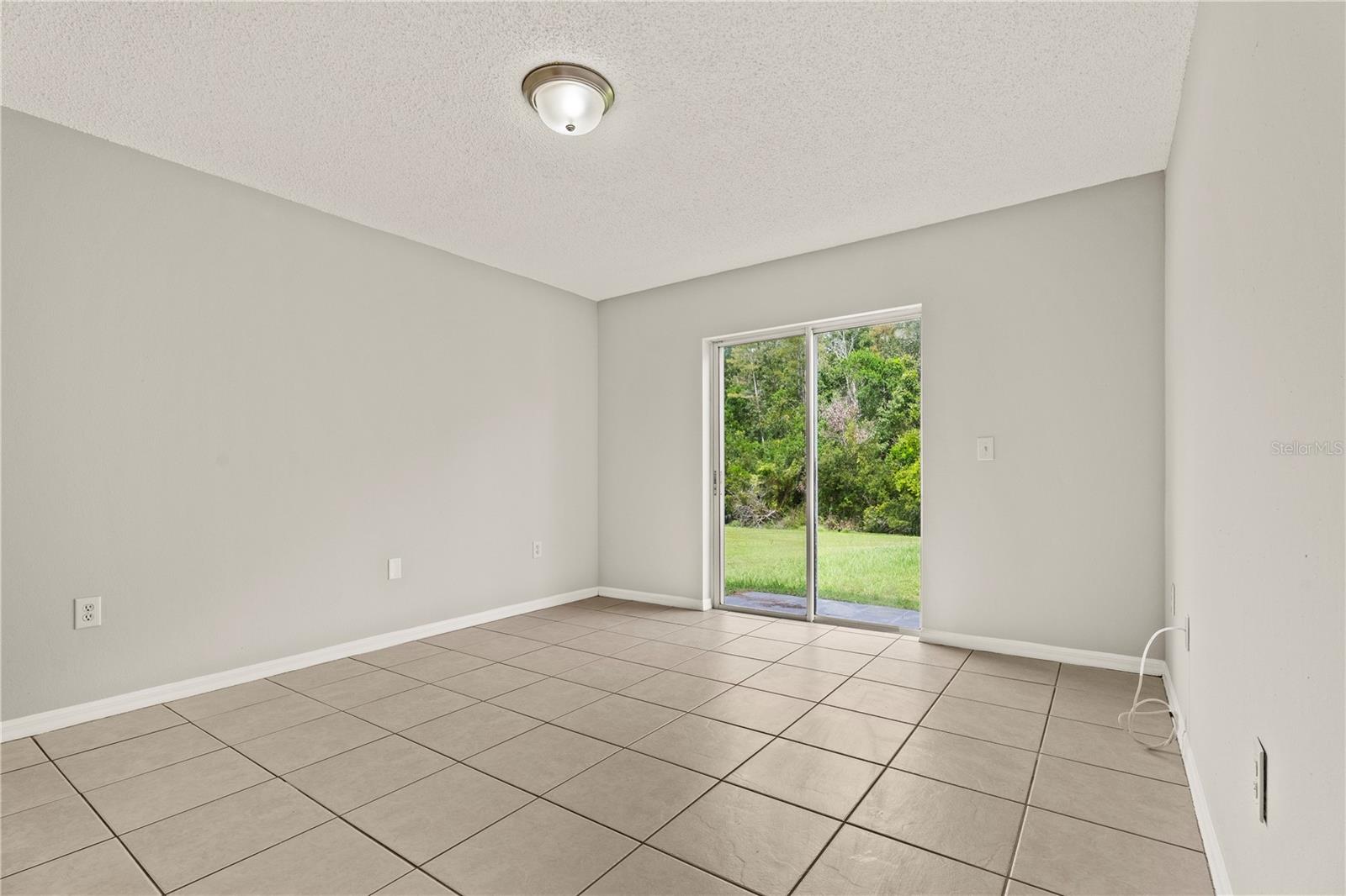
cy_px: 448
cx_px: 673
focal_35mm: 16
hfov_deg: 96.7
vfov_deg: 73.7
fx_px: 598
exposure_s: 1/20
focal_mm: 16
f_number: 9
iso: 800
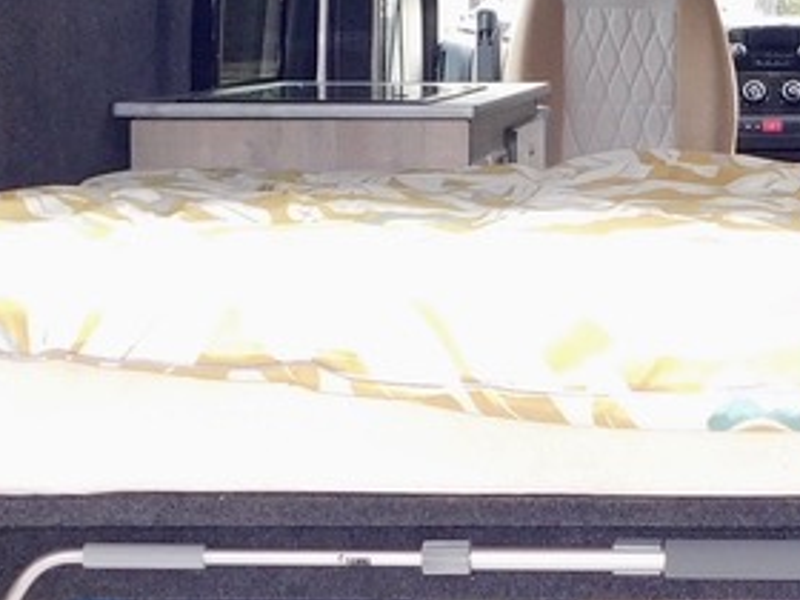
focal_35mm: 105
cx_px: 746
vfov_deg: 14.0
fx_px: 2427
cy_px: 154
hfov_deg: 18.4
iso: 160
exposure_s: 1/30
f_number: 3
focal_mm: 4
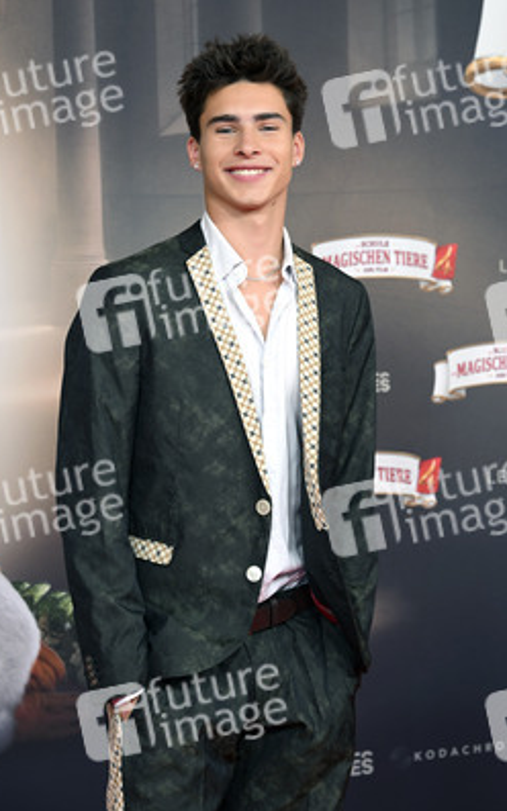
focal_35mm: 77
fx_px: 1703
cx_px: 241
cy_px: 407
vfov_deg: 26.8
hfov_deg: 16.9
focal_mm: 75
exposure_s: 1/160
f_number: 6.3
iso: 800
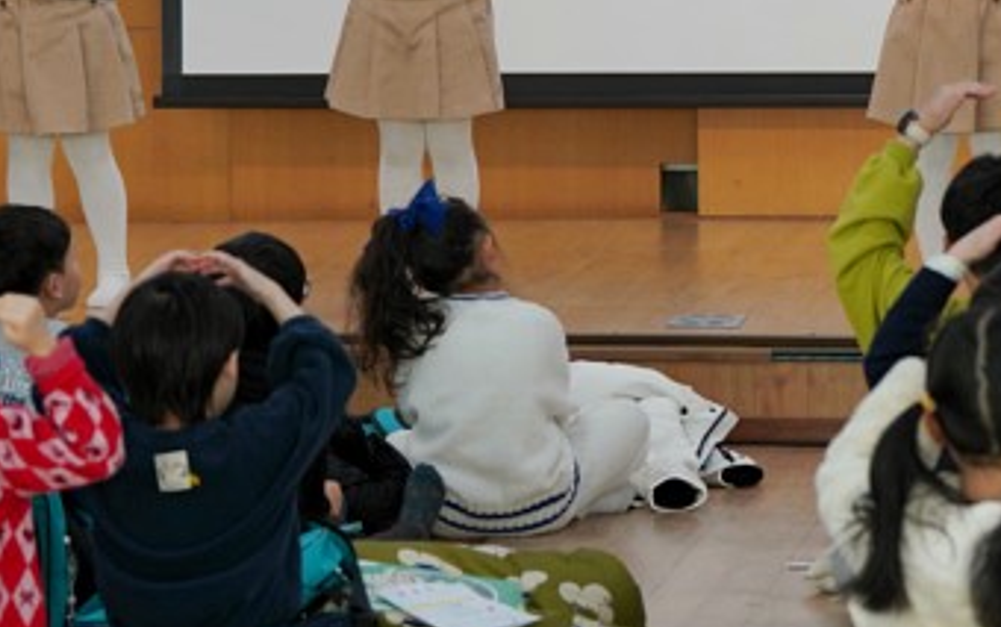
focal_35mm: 194
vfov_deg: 6.8
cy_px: 50
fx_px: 5296
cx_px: 751
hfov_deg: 10.8
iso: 500
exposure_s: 1/160
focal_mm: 72
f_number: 4
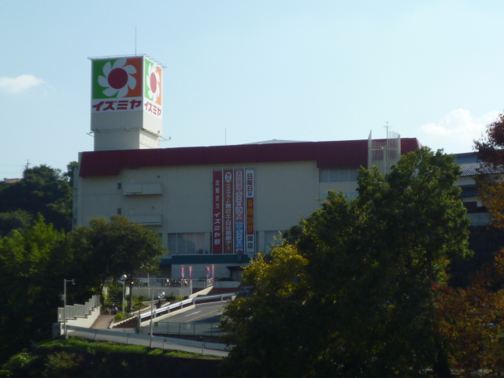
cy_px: 189
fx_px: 1339
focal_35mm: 92
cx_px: 252
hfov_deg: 21.3
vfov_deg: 16.1
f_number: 4.3
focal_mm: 8.3
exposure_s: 1/800
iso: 80
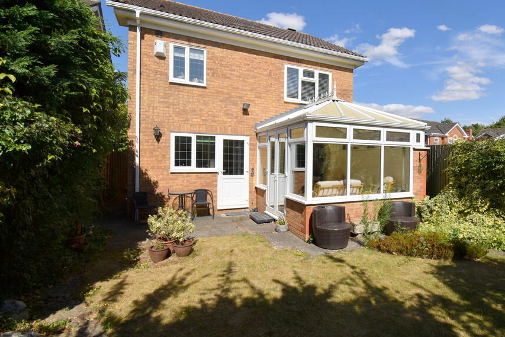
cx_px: 302
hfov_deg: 88.9
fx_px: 253
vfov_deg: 67.4
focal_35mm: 18
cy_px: 162
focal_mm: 10
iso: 100
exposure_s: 1/400
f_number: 10
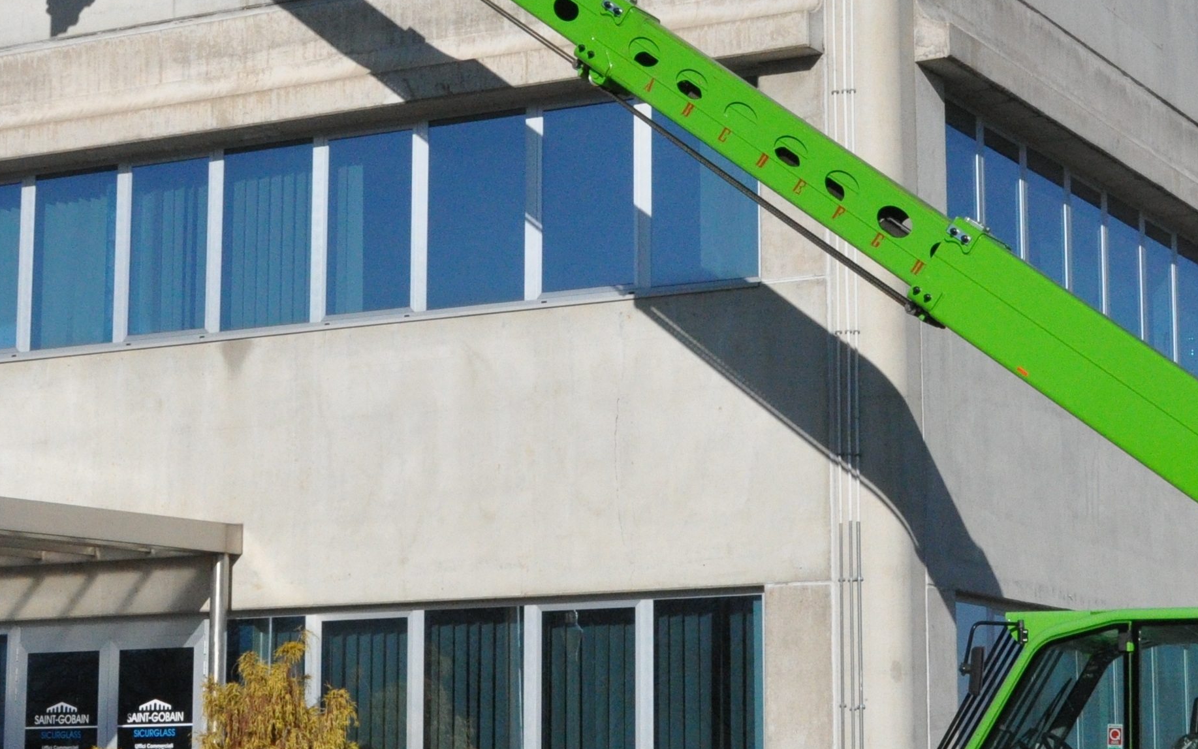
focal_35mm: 89
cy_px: 306
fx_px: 2912
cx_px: 704
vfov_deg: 14.6
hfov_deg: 23.2
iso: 1600
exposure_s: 1/800
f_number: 14
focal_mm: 25
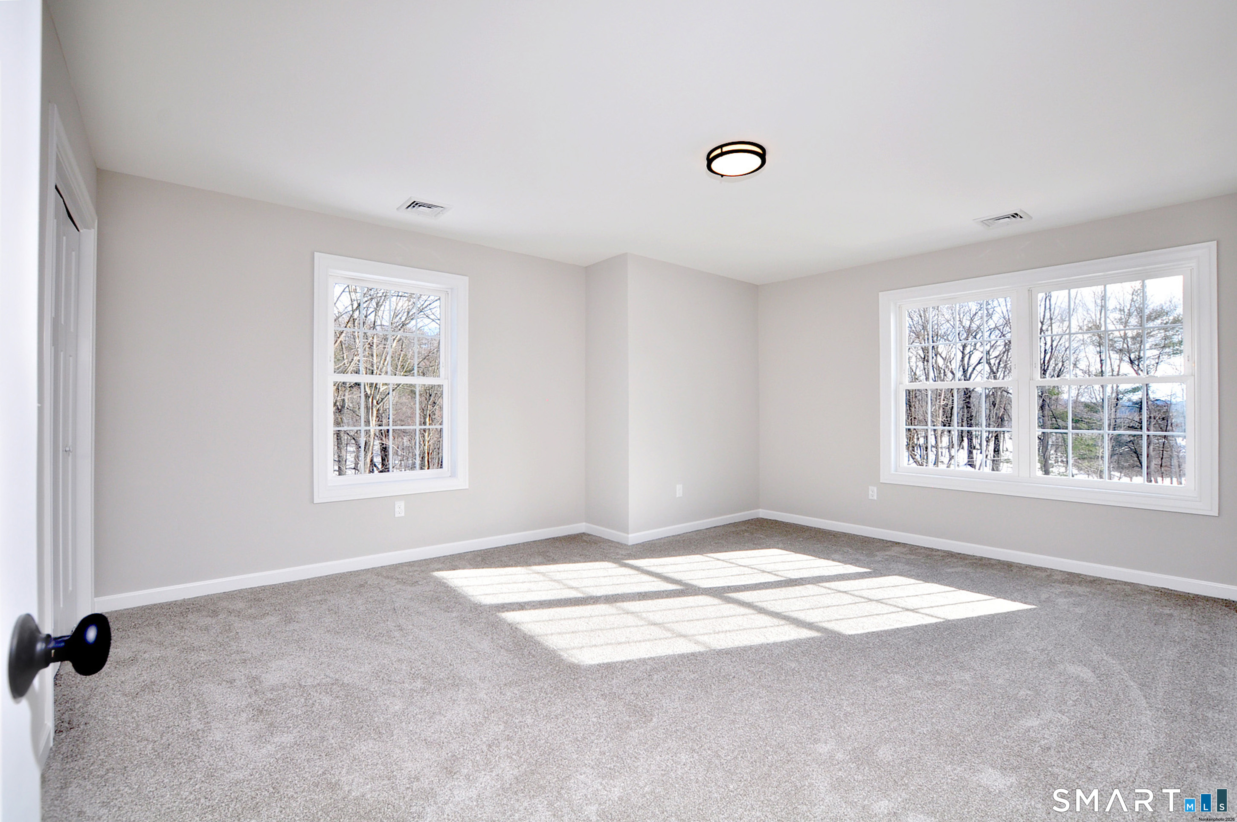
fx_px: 515
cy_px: 411
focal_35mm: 15
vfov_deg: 77.2
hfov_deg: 100.5
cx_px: 618
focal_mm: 10
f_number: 8
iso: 200
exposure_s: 1/125
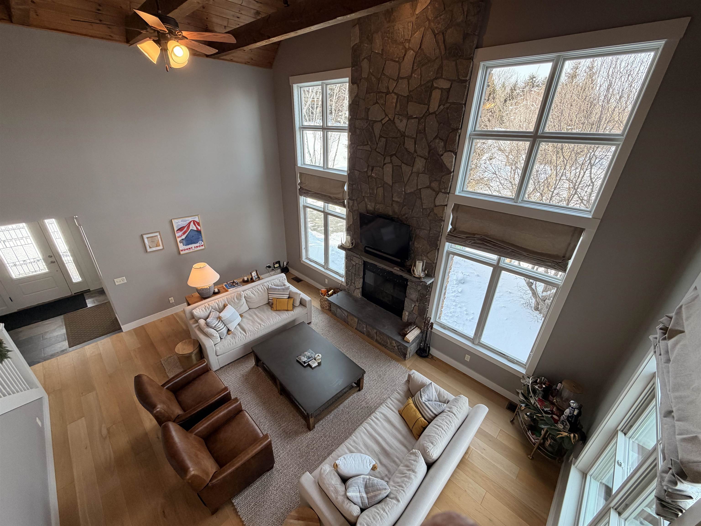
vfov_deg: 85.7
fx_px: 284
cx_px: 350
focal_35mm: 14
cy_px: 263
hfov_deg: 102.1
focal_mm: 2.22
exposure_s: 1/120
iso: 100
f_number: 2.2
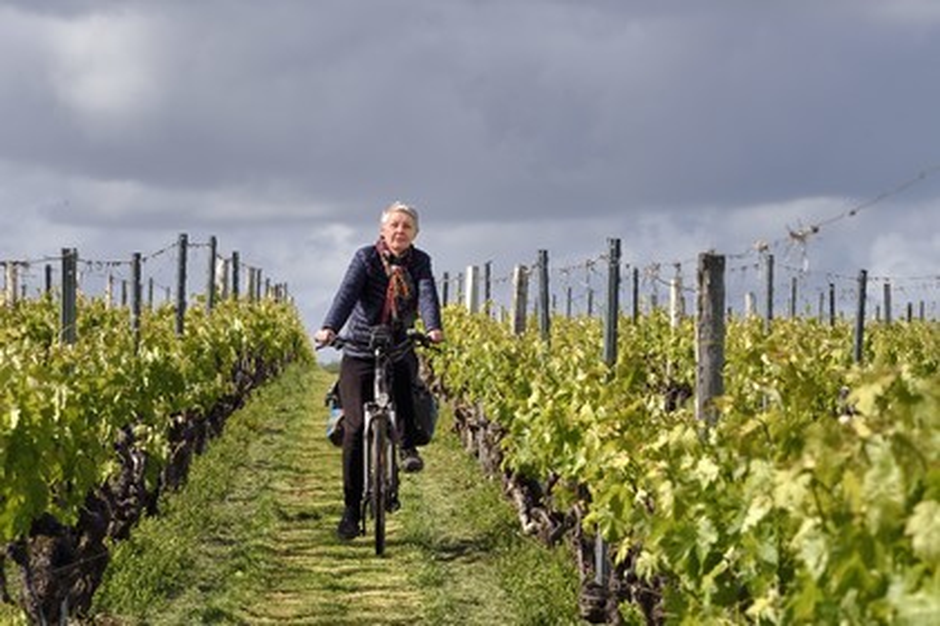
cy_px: 313
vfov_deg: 7.4
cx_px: 470
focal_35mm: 185
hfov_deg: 11.1
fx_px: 4830
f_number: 14
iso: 200
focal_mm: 185
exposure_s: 1/250
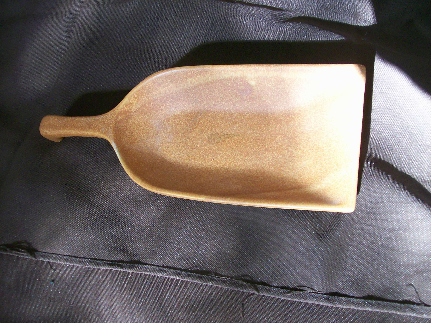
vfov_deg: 39.6
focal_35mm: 36
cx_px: 216
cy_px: 162
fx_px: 448
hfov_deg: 51.4
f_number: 2.7
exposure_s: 1/32
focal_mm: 6
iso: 97
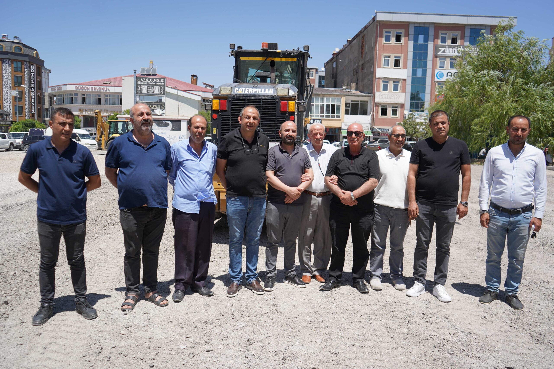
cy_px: 184
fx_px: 462
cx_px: 277
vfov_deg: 43.6
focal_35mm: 30
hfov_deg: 61.9
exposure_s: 1/800
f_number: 4.5
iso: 100
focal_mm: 30
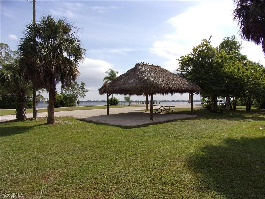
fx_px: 184
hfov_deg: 71.6
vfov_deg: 56.8
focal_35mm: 24
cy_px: 100
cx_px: 132
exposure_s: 1/160
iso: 80
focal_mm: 4.3
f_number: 10.8
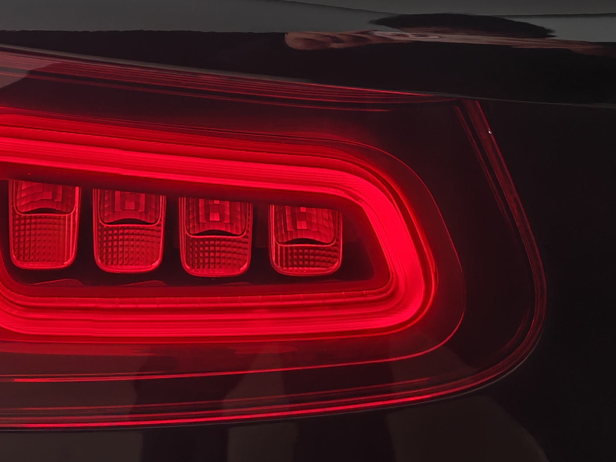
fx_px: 1192
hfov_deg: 28.7
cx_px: 191
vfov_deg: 21.6
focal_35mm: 67
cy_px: 69
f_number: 1.6
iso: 400
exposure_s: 1/129
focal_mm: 6.06
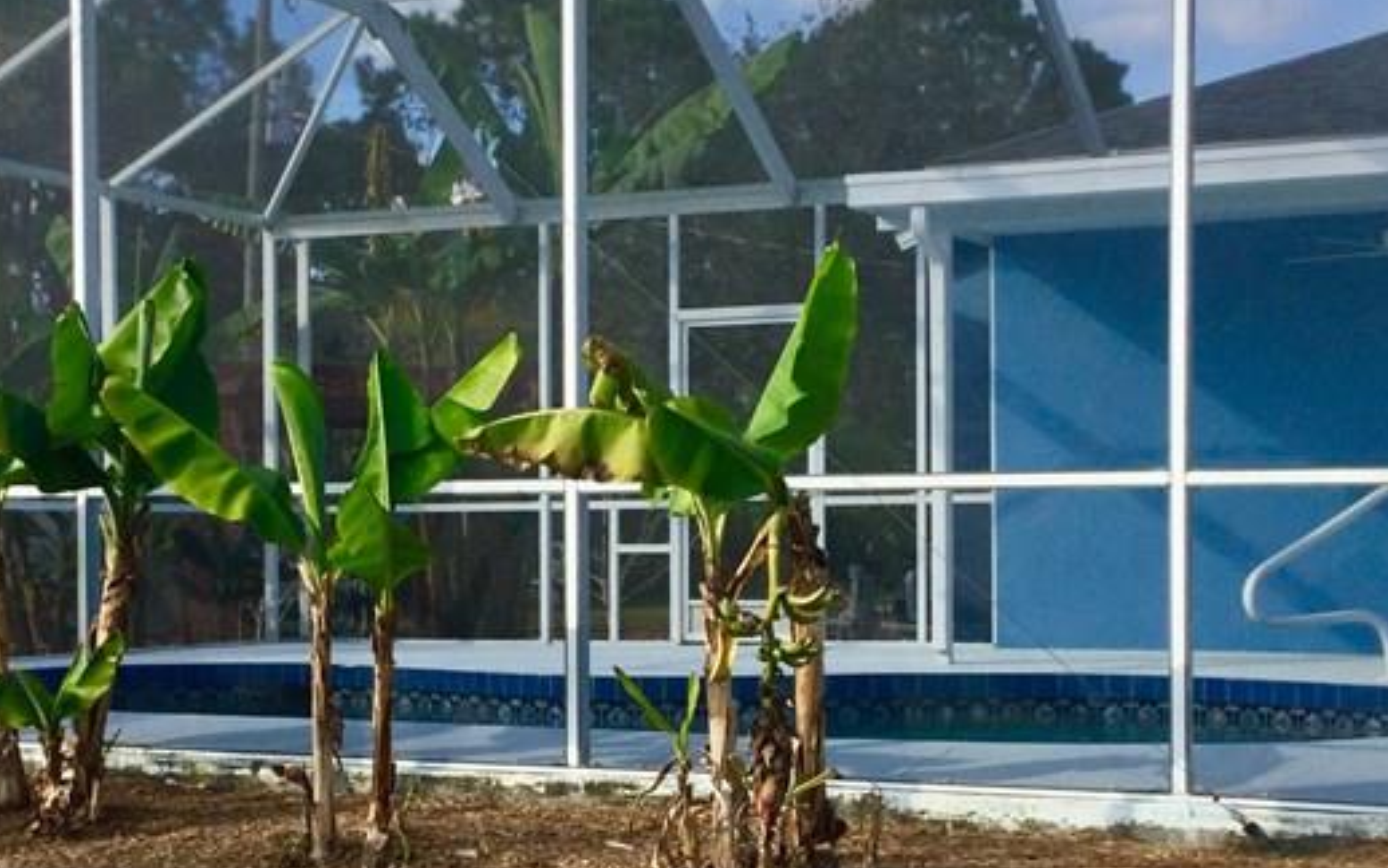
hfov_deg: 31.5
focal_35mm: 65
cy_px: 536
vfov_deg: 20.0
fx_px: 2459
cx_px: 581
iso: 25
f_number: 2.4
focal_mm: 3.3
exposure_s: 1/586
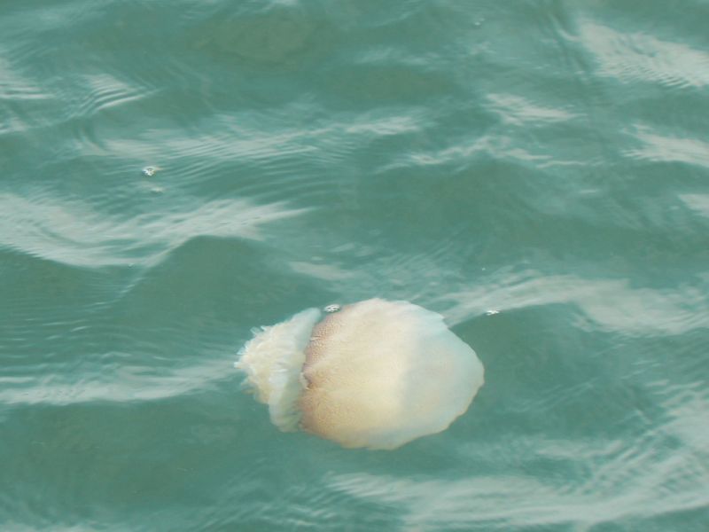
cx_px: 354
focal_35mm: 306
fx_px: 6267
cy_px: 266
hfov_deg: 6.5
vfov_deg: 4.9
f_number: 5.6
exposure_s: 1/160
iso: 80
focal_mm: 51
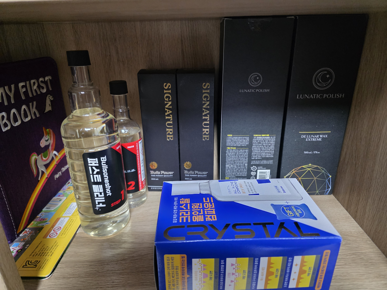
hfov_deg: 73.9
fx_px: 257
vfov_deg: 58.9
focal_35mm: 23
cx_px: 194
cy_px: 145
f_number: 1.7
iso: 1250
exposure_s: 1/120
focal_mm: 6.3
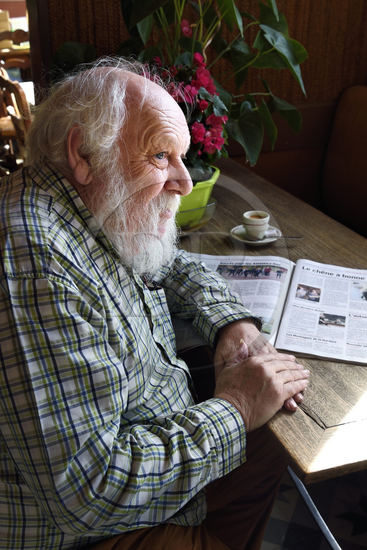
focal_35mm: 46
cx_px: 184
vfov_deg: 42.7
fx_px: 703
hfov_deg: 29.2
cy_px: 275
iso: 800
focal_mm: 46
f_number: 9
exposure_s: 1/160
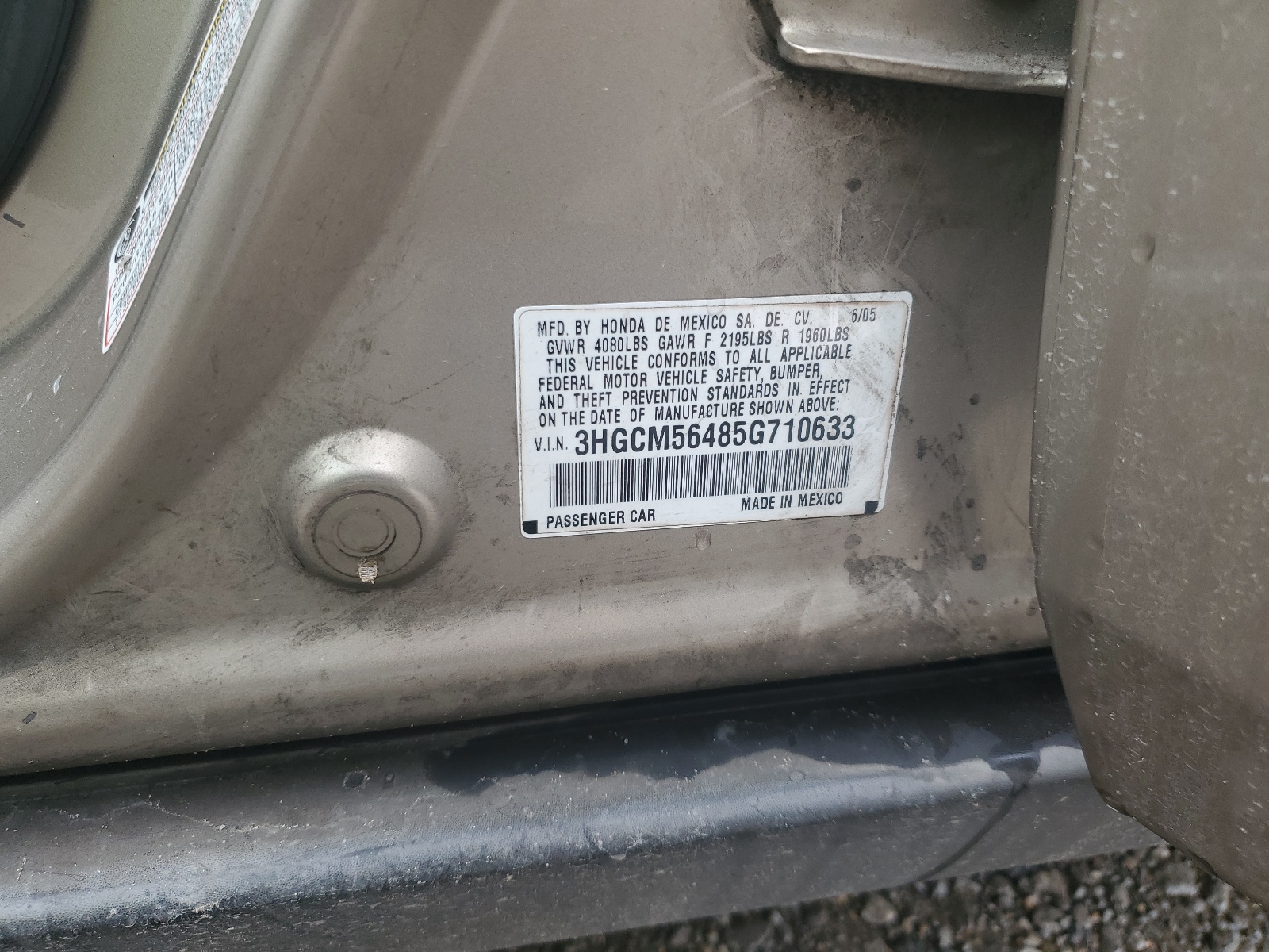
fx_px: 953
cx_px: 634
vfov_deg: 53.1
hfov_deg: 67.3
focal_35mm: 26
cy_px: 476
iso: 50
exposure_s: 1/167
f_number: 1.5
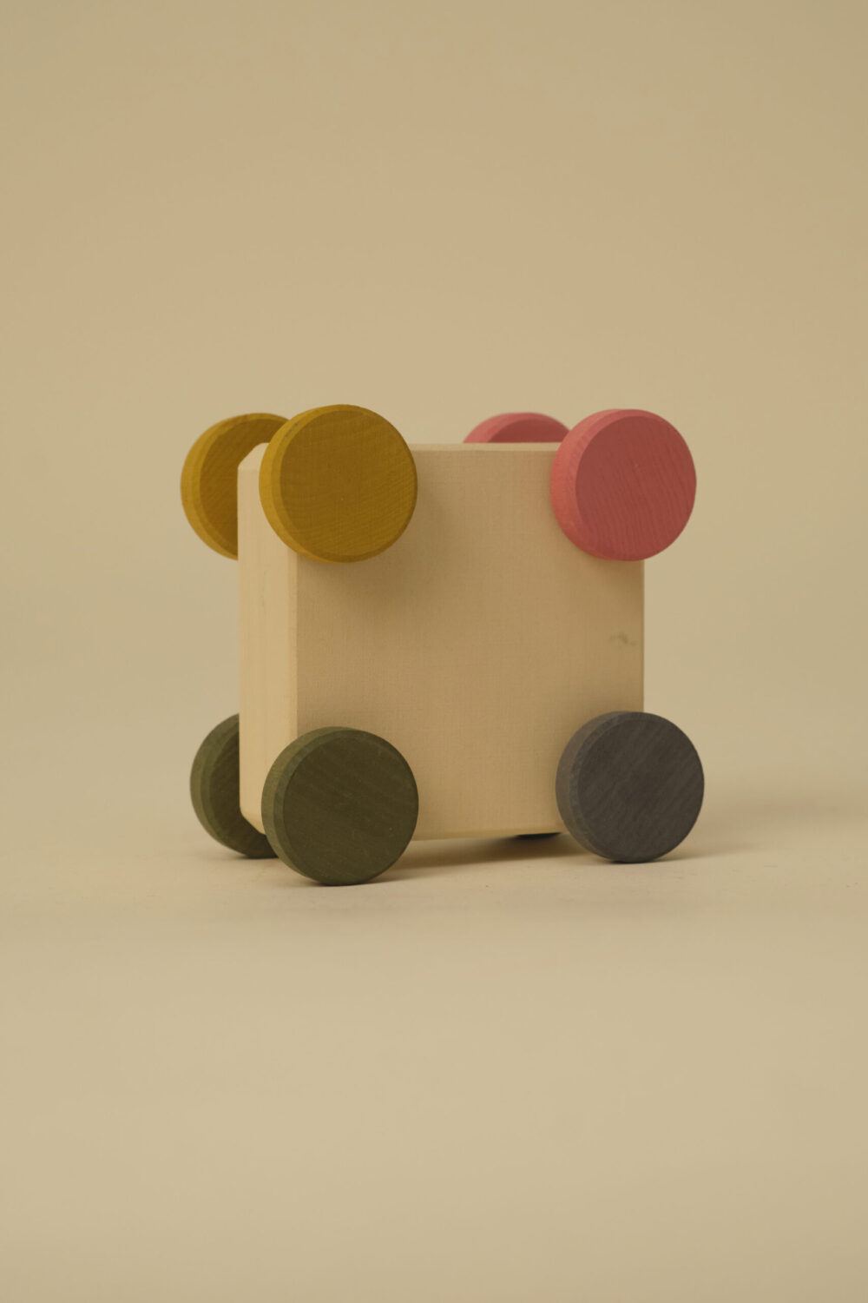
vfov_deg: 24.2
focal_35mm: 84
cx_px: 434
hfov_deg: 16.3
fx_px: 3038
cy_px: 652
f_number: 5.6
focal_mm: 56
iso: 800
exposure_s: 1/250
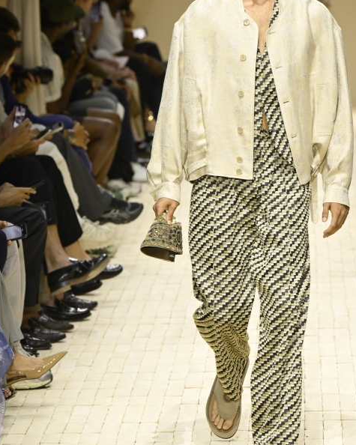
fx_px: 3372
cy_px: 132
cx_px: 244
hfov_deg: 6.0
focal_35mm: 256
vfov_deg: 7.5
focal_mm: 135
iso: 2000
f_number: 5
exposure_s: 1/640
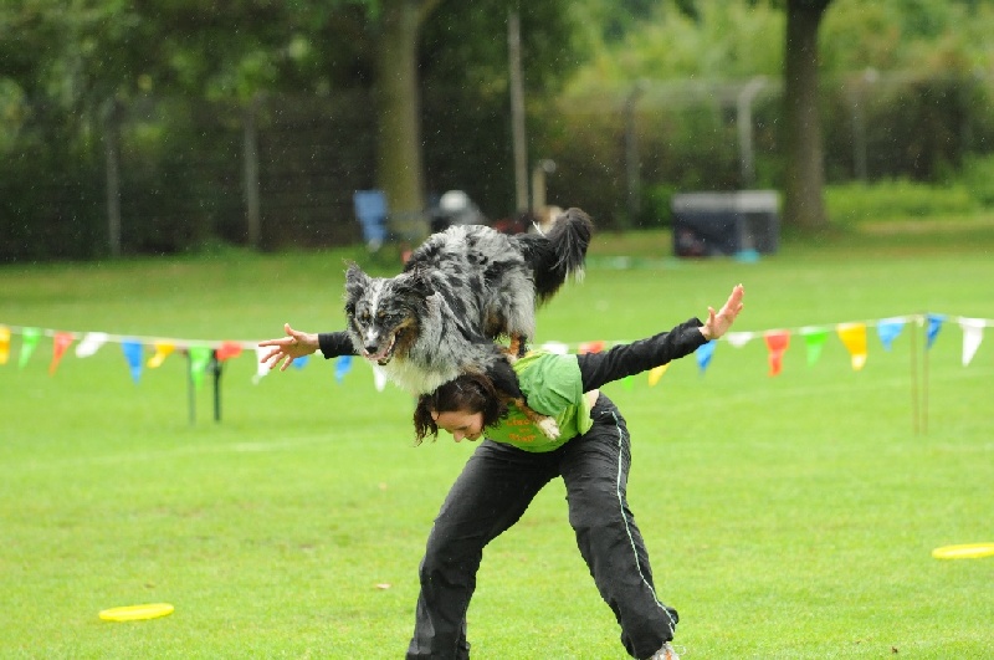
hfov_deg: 9.8
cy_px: 330
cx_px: 497
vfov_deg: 6.5
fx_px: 5790
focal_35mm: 210
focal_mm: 140
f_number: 3.2
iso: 800
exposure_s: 1/400
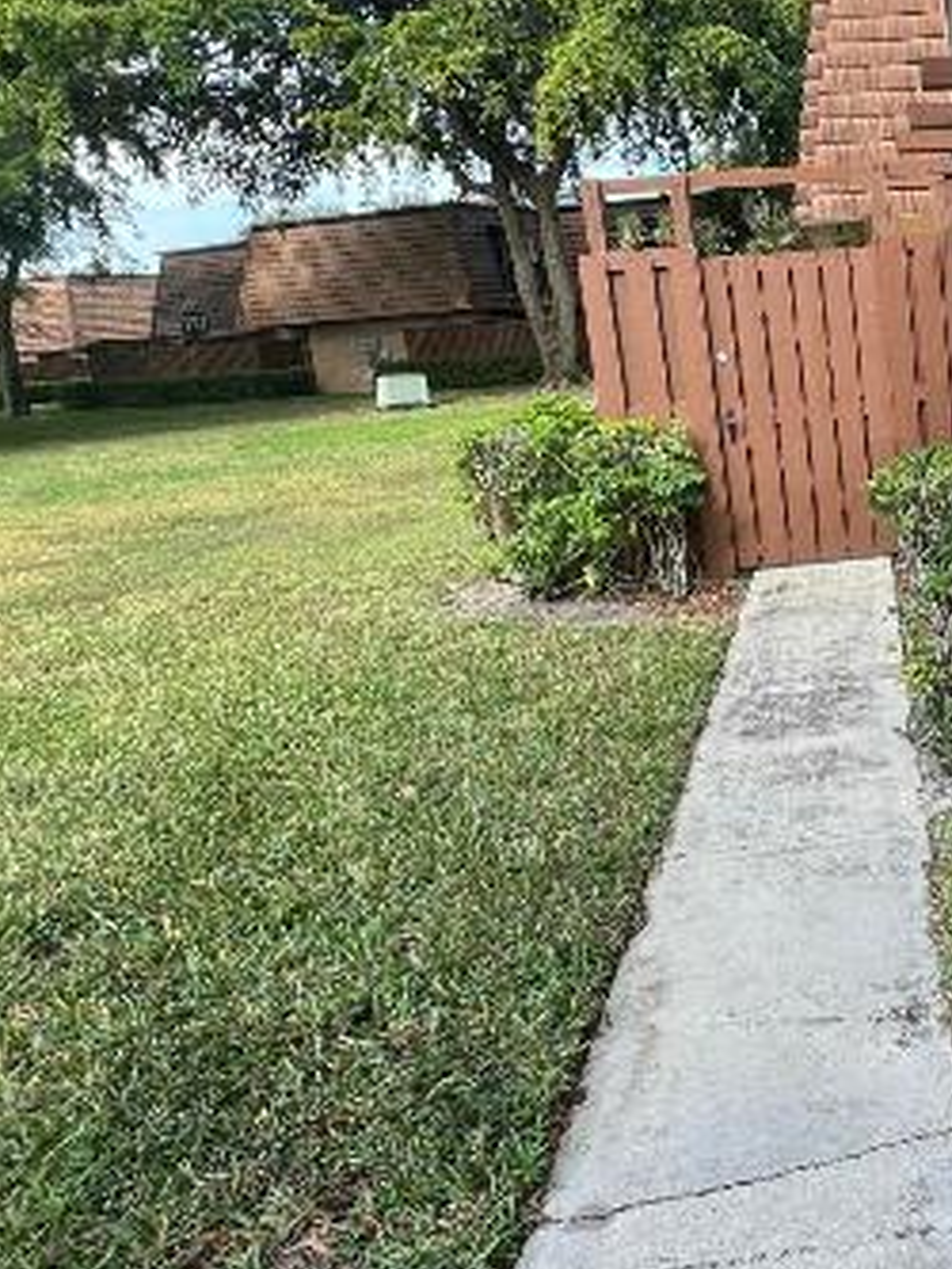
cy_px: 514
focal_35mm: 30
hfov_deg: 39.3
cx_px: 1021
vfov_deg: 59.5
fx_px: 1099
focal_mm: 1.57
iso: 32
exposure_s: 1/258
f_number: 1.8
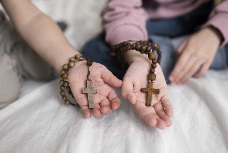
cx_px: 114
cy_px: 76
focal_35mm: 50
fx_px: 317
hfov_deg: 39.6
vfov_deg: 27.0
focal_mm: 50
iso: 800
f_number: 2.5
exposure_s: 1/640
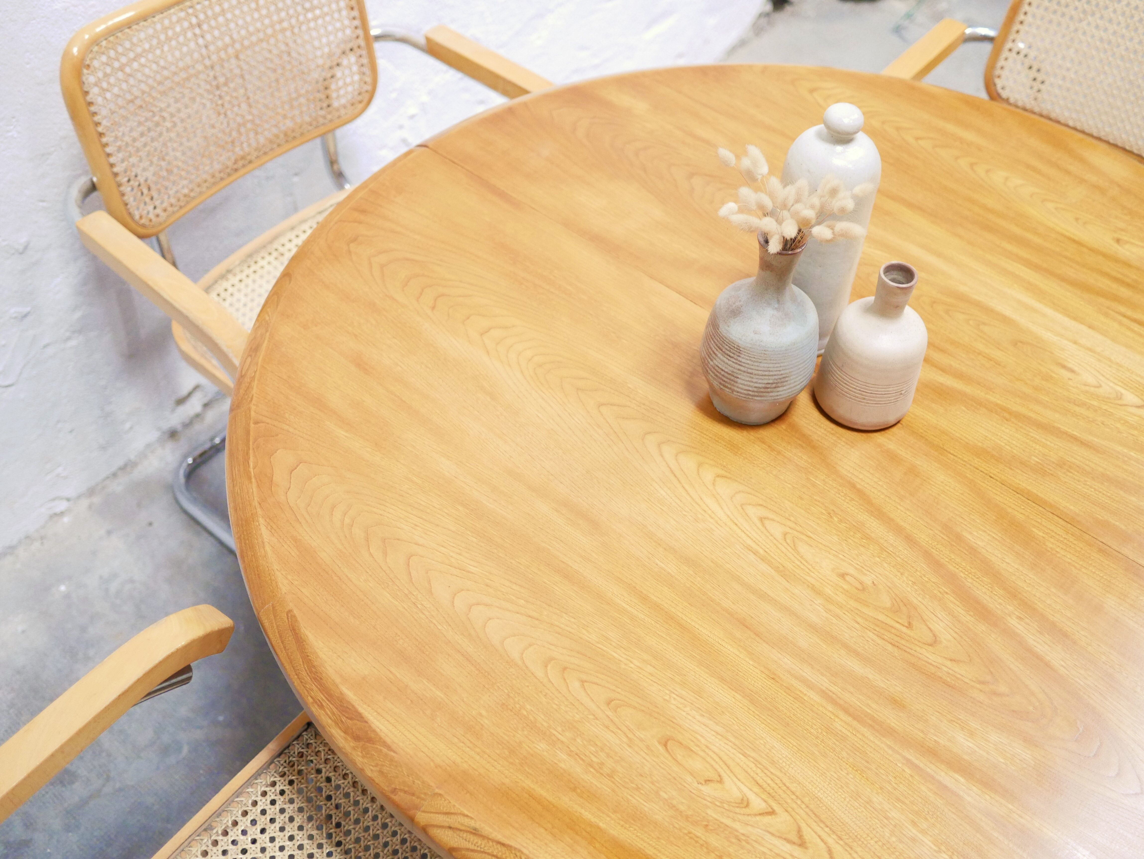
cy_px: 430
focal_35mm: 40
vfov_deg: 36.0
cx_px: 572
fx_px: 1322
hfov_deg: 46.8
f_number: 1.7
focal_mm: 20
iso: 2000
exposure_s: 1/60
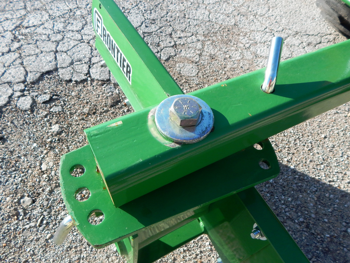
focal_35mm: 26
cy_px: 135
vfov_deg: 53.1
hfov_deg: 67.3
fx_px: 263
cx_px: 182
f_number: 3
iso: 125
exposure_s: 1/800
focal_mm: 4
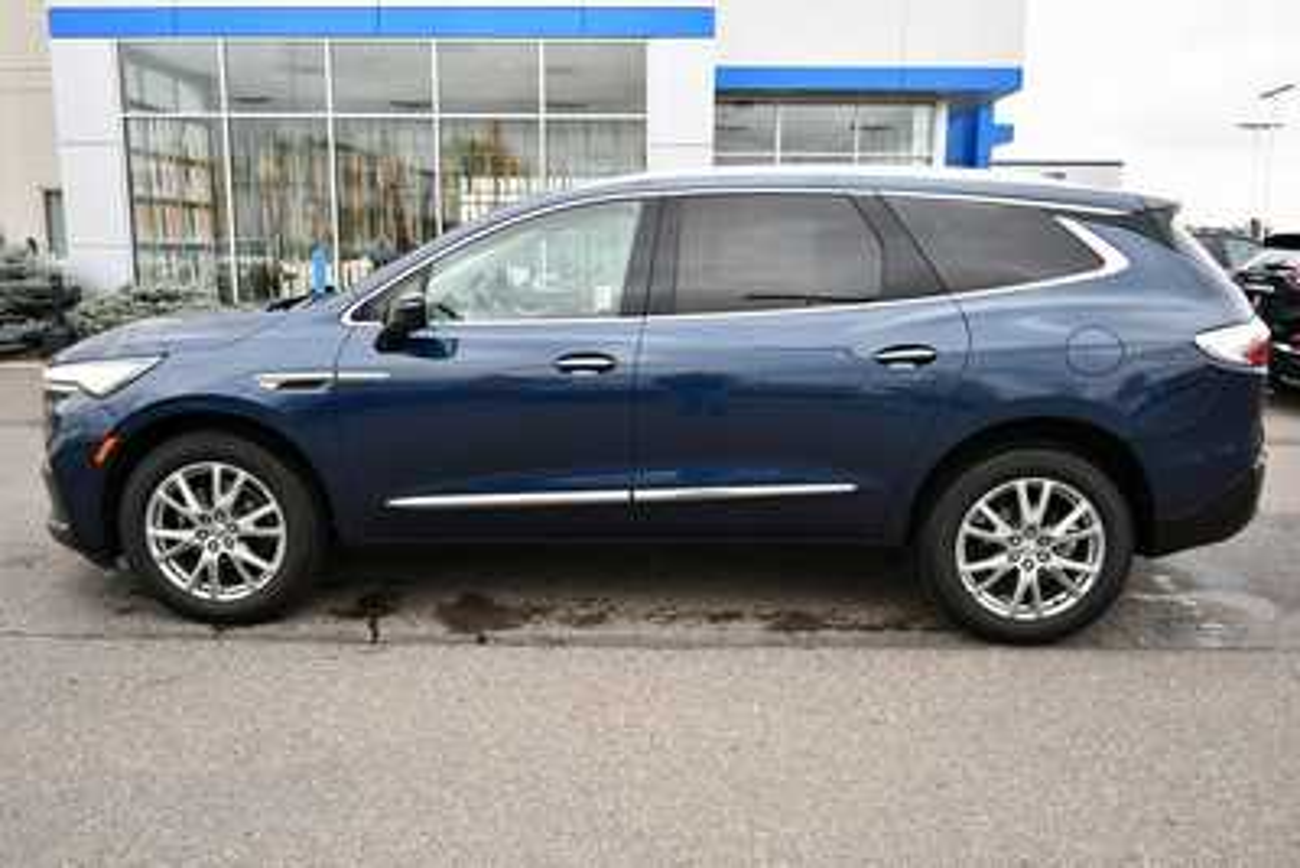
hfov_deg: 61.9
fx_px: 1084
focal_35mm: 30
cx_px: 650
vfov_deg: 43.6
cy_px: 434
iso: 800
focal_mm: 20
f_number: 5.6
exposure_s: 1/160
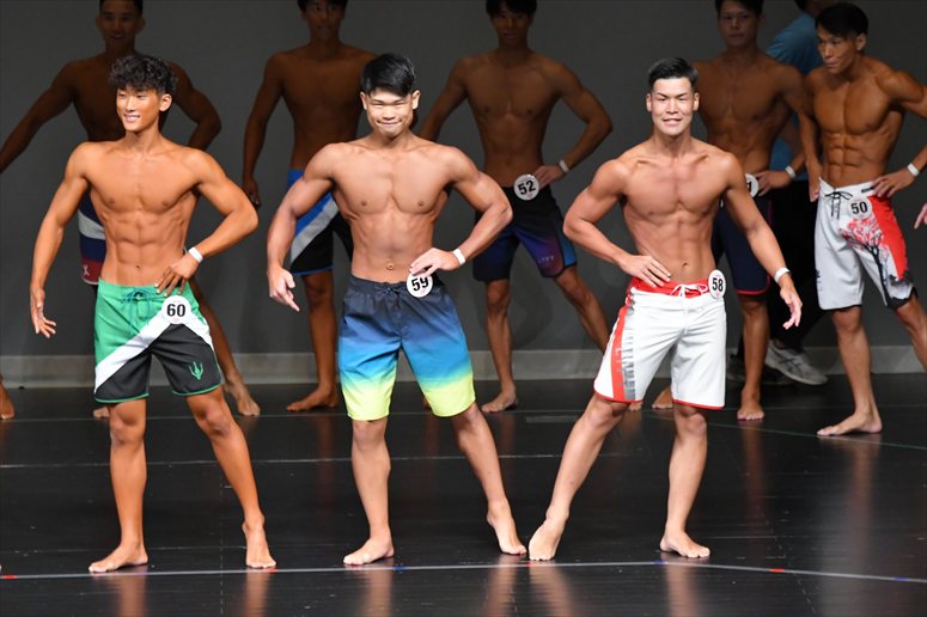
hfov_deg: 6.5
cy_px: 308
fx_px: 8107
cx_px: 464
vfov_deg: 4.4
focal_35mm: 315
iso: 4000
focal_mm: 210
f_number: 5.6
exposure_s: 1/400
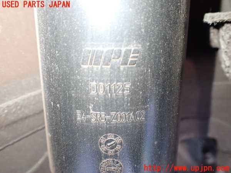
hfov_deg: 60.0
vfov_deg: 46.8
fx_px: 200
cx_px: 116
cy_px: 86
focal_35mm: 30
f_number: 2.3
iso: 800
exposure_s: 1/30
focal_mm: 5.4
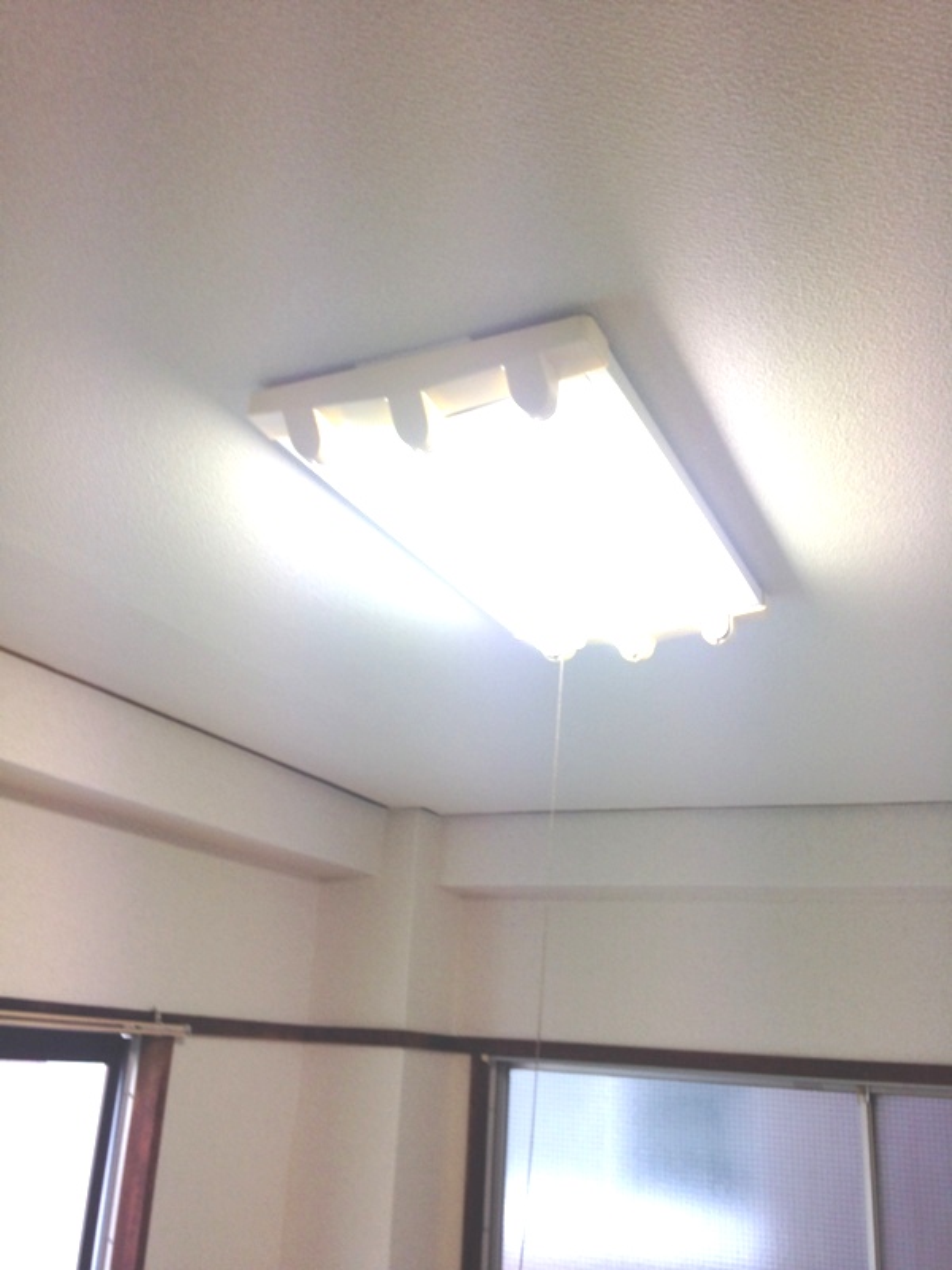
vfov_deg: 55.4
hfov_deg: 42.9
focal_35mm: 33
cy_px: 635
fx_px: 1210
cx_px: 476
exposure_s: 1/60
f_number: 2.4
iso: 50
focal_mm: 4.12
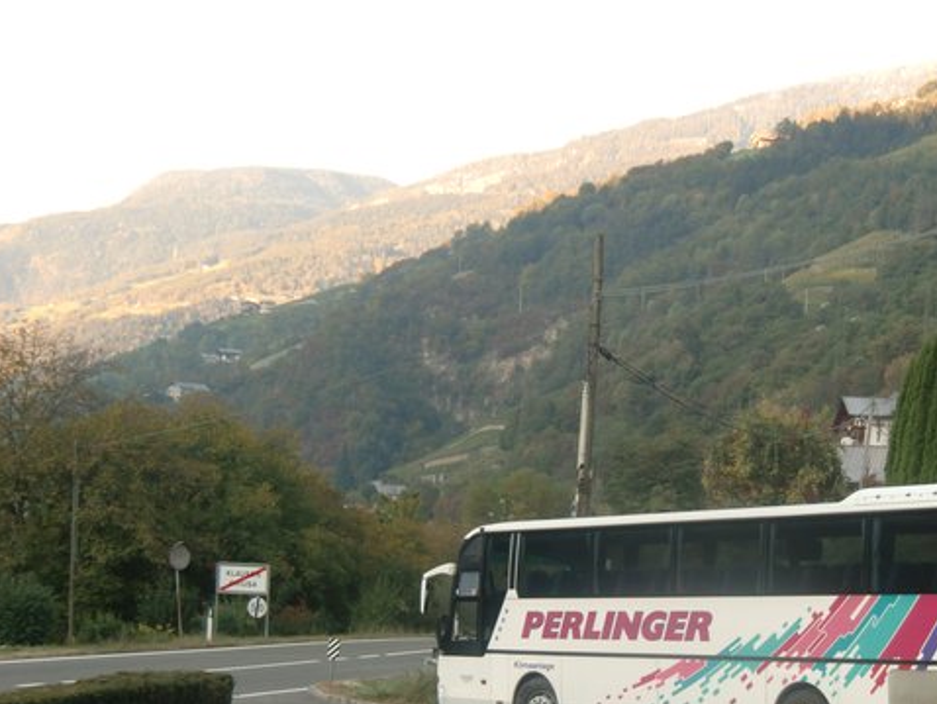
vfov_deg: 21.3
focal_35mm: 69
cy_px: 431
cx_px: 568
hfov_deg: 28.1
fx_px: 1869
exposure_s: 1/60
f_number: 4.2
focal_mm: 9.8
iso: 80
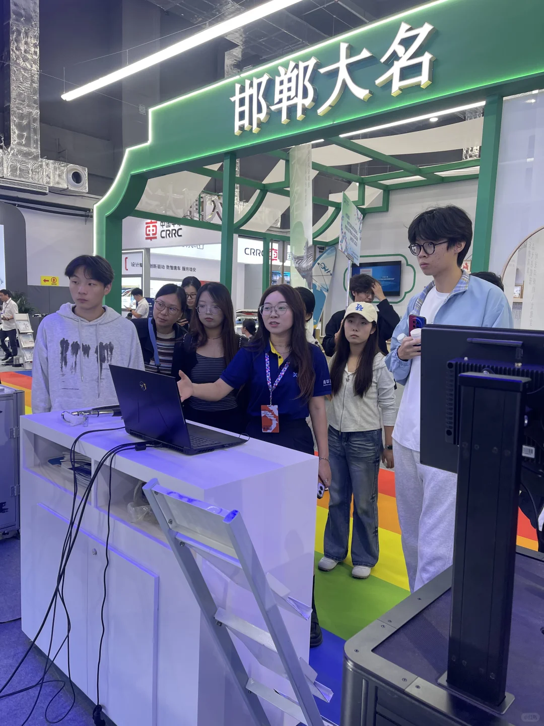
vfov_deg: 67.3
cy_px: 363
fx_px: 545
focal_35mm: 26
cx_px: 272
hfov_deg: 53.1
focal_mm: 5.1
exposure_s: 1/100
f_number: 1.6
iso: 80
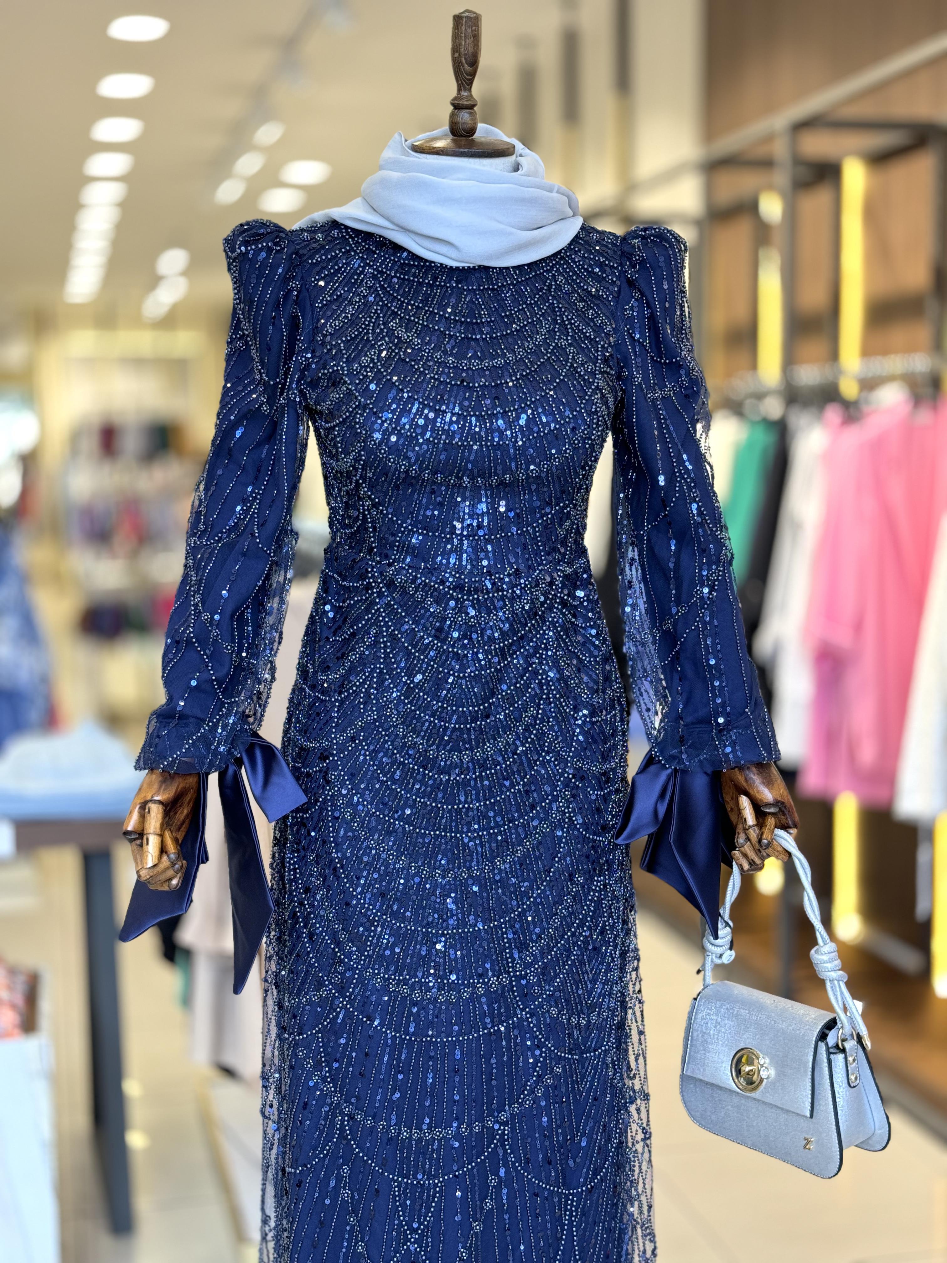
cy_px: 632
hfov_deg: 30.3
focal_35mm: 48
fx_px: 1751
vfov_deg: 39.7
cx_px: 474
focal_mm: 6.76
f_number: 1.78
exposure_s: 1/50
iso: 50
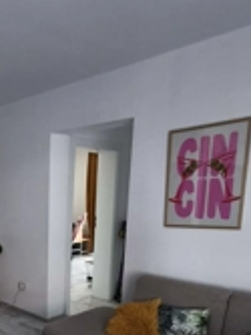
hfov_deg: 36.6
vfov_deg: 48.1
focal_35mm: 36
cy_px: 275
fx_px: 348
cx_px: 16
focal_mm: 1.91
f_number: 2.2
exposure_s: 1/33.3
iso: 400
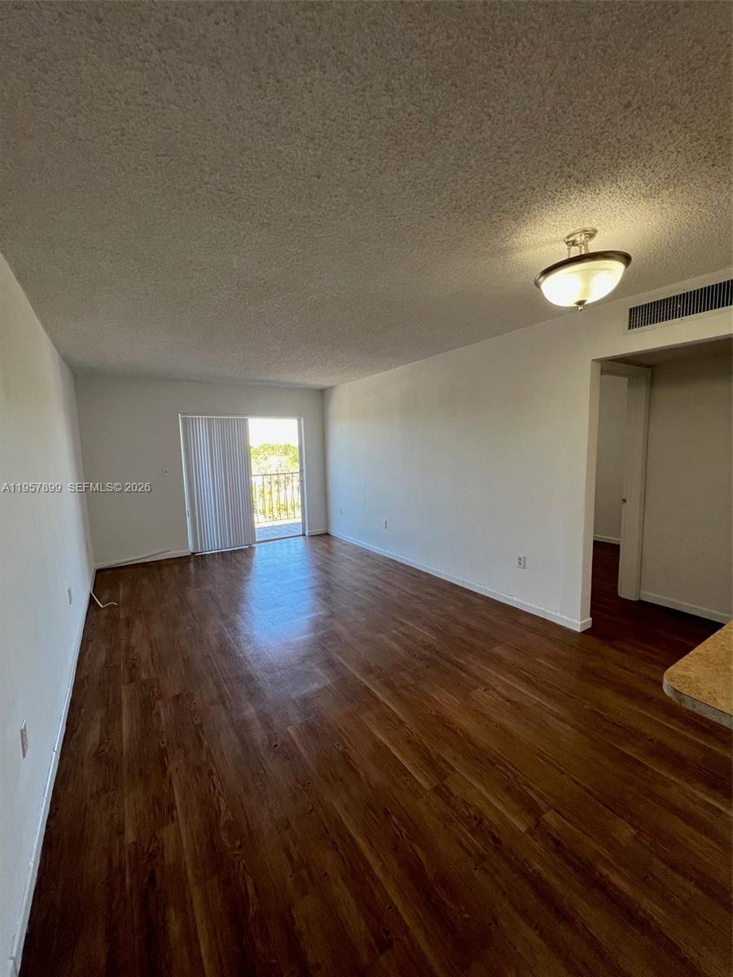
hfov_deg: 89.9
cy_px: 488
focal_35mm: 13
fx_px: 367
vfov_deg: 106.2
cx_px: 366
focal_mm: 1.57
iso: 100
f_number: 1.8
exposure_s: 1/122
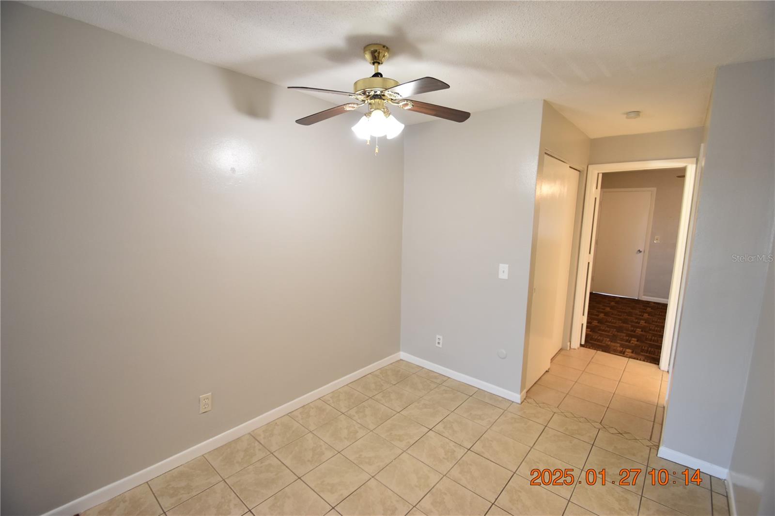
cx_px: 388
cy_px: 258
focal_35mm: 15
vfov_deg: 77.3
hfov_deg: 100.4
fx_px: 323
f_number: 4.5
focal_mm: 10
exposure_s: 1/80
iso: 800
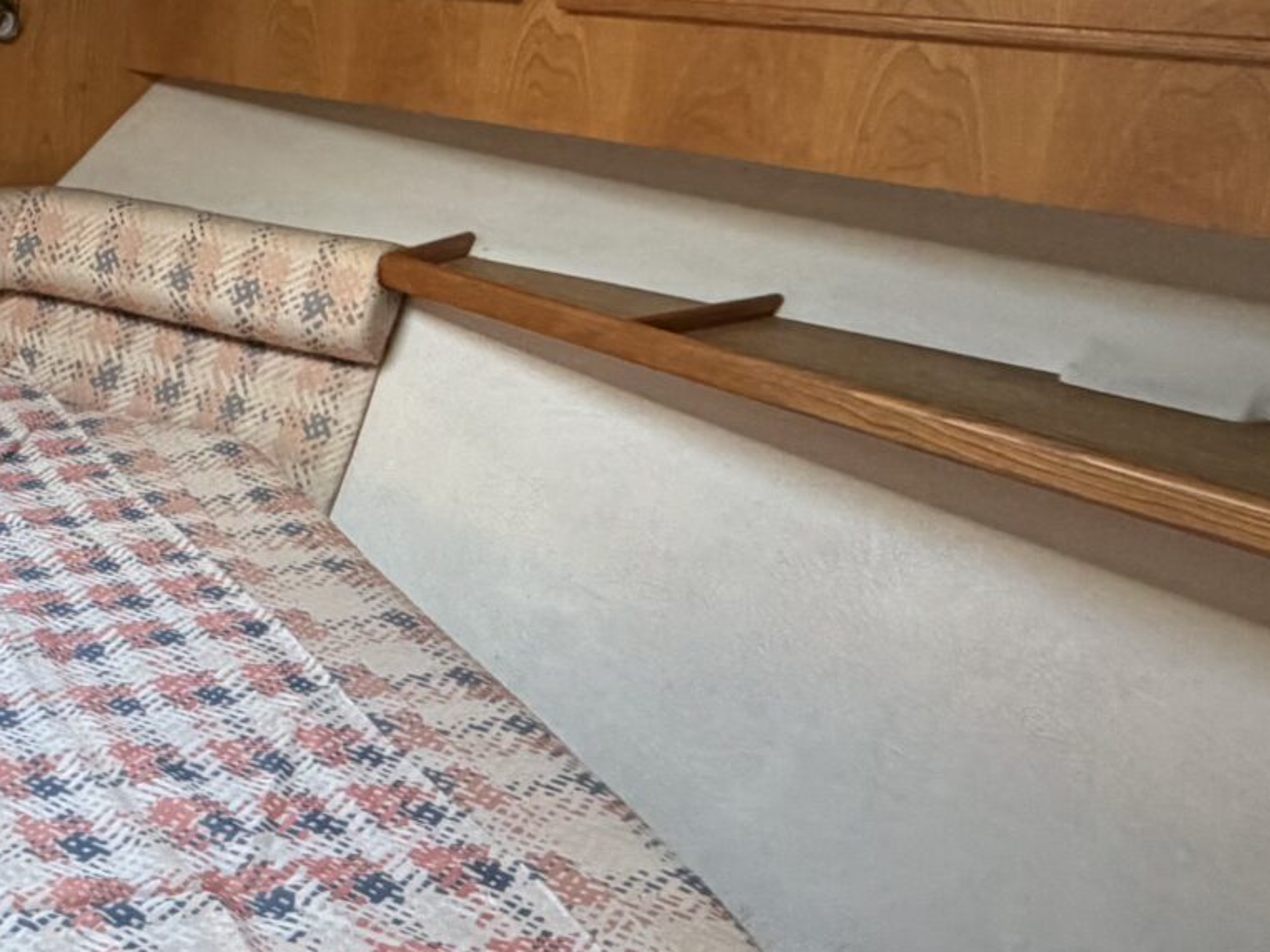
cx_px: -95
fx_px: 1724
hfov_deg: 35.2
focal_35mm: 47
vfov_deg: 30.8
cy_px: 546
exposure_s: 1/121
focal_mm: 2.22
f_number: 2.2
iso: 320
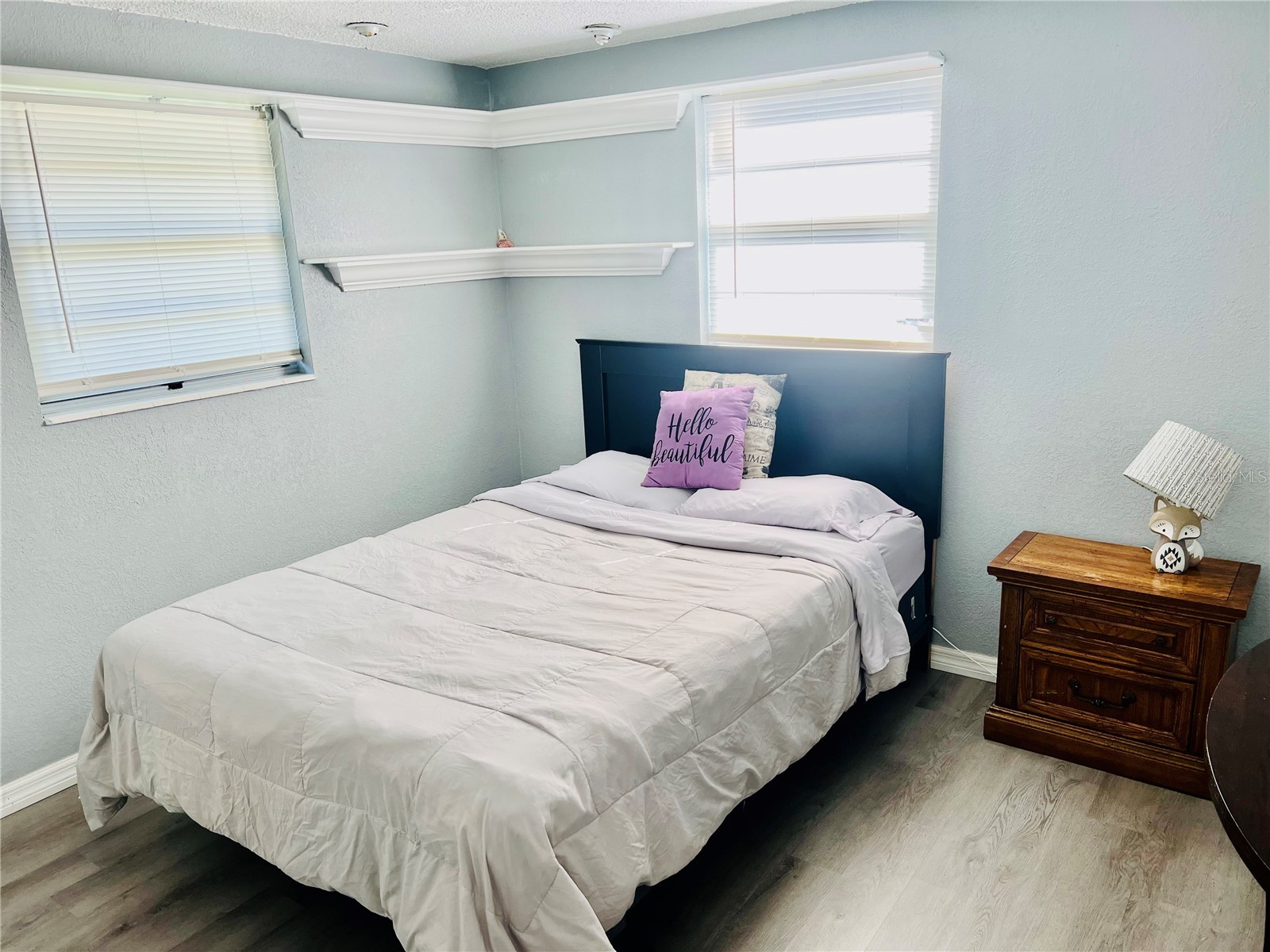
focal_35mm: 26
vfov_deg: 53.1
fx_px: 954
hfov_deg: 67.3
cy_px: 476
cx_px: 635
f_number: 1.5
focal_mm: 5.7
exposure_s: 1/134
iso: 32
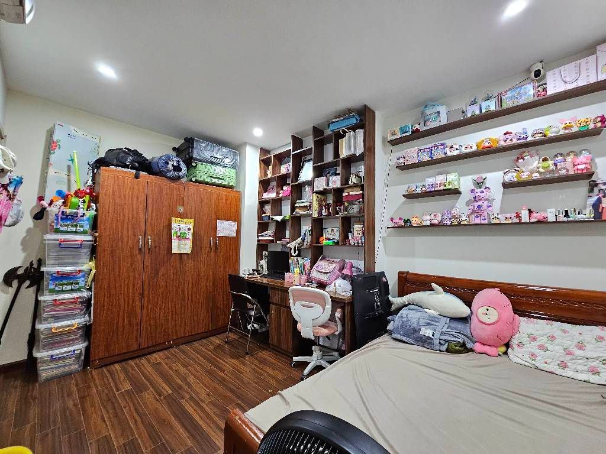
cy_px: 227
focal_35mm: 13
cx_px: 303
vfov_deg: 89.9
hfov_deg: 106.2
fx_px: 228
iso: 400
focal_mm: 2.2
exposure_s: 1/50.3
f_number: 2.2
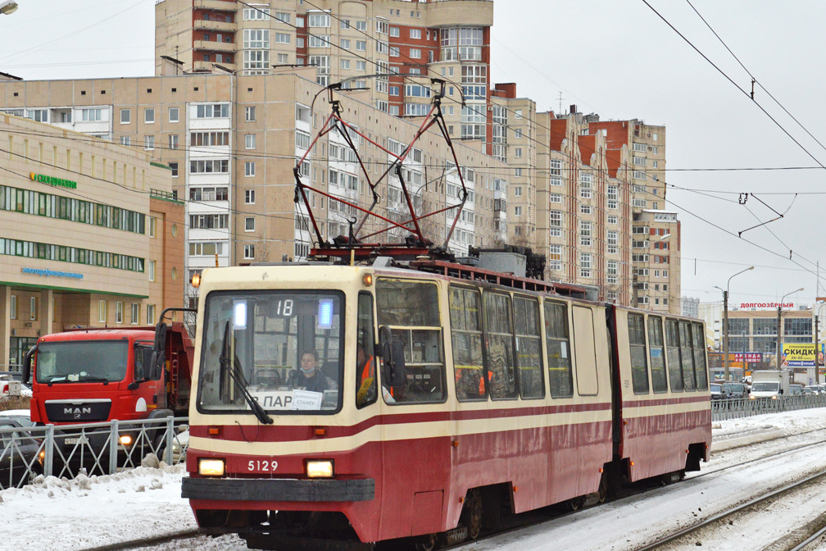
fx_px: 1721
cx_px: 433
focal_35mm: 75
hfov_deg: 27.0
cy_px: 303
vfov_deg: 18.2
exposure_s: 1/200
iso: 400
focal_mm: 42
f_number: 7.1
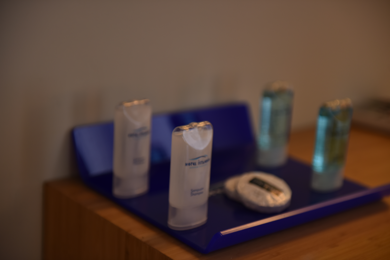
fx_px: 759
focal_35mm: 70
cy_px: 130
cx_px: 195
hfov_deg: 28.8
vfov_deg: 19.5
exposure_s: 1/60
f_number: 2.8
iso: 200
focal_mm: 70
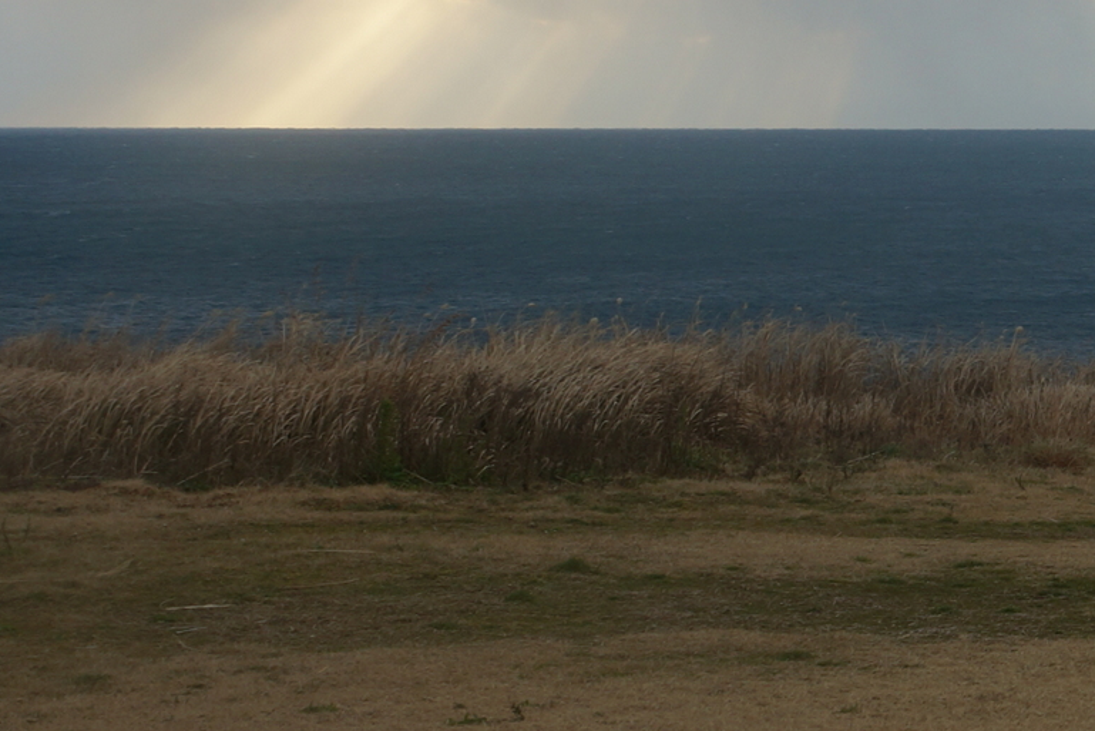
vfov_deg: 11.7
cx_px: 1511
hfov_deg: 16.3
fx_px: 3559
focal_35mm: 117
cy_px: 206
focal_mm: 24
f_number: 6.3
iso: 100
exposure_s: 1/60
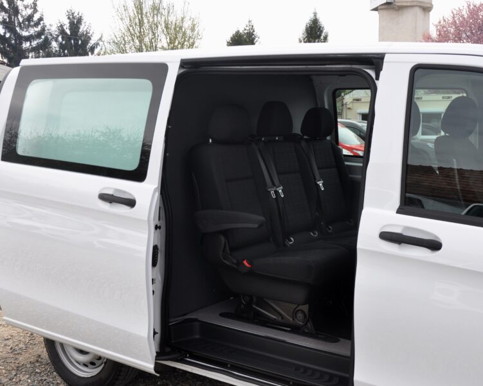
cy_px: 211
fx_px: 658
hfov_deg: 40.2
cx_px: 278
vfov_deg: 32.7
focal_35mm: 46
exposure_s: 1/200
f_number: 7.1
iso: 400
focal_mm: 24
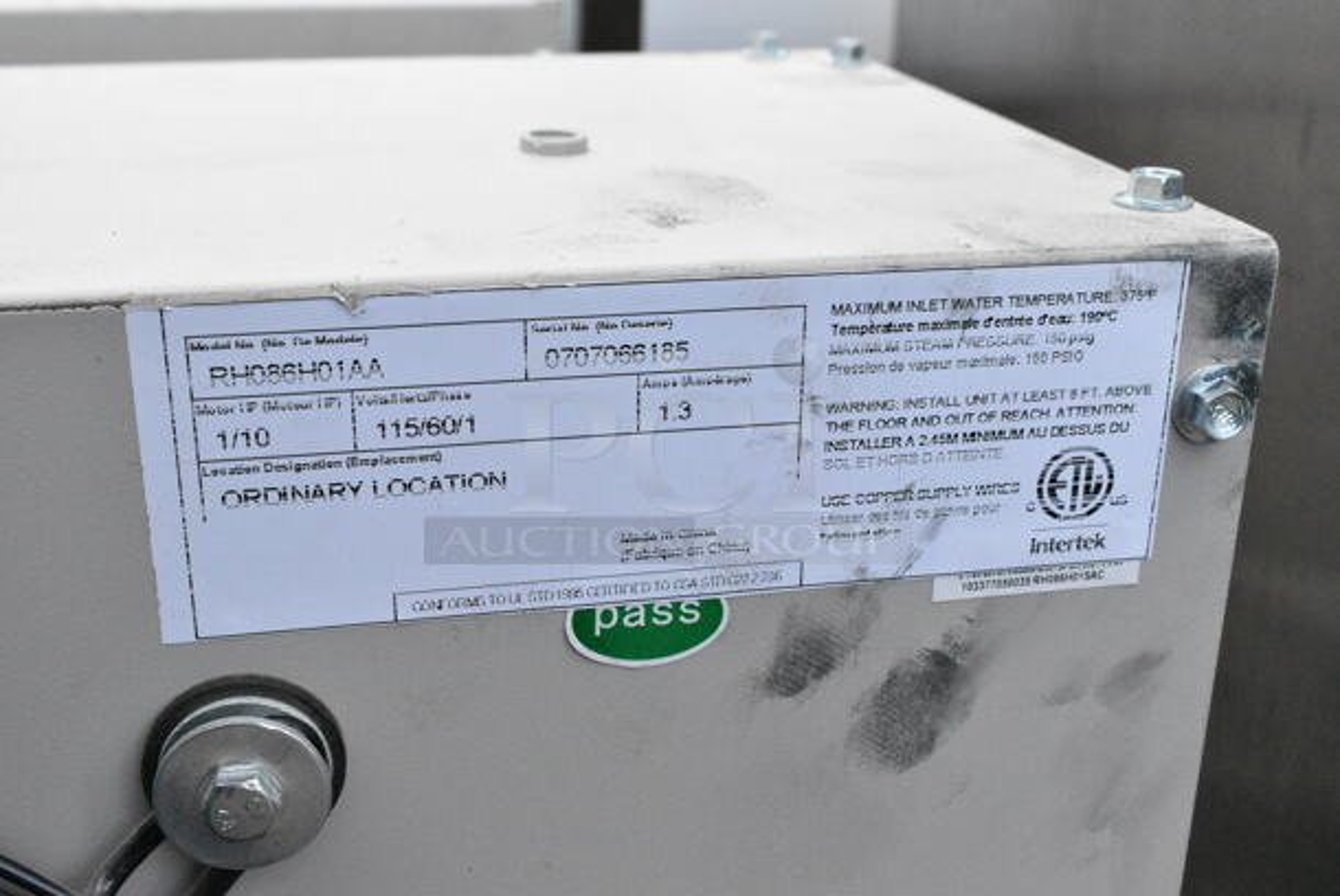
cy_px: 448
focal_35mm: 44
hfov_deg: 44.9
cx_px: 670
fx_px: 1621
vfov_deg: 30.9
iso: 6400
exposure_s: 1/640
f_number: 13
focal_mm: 29
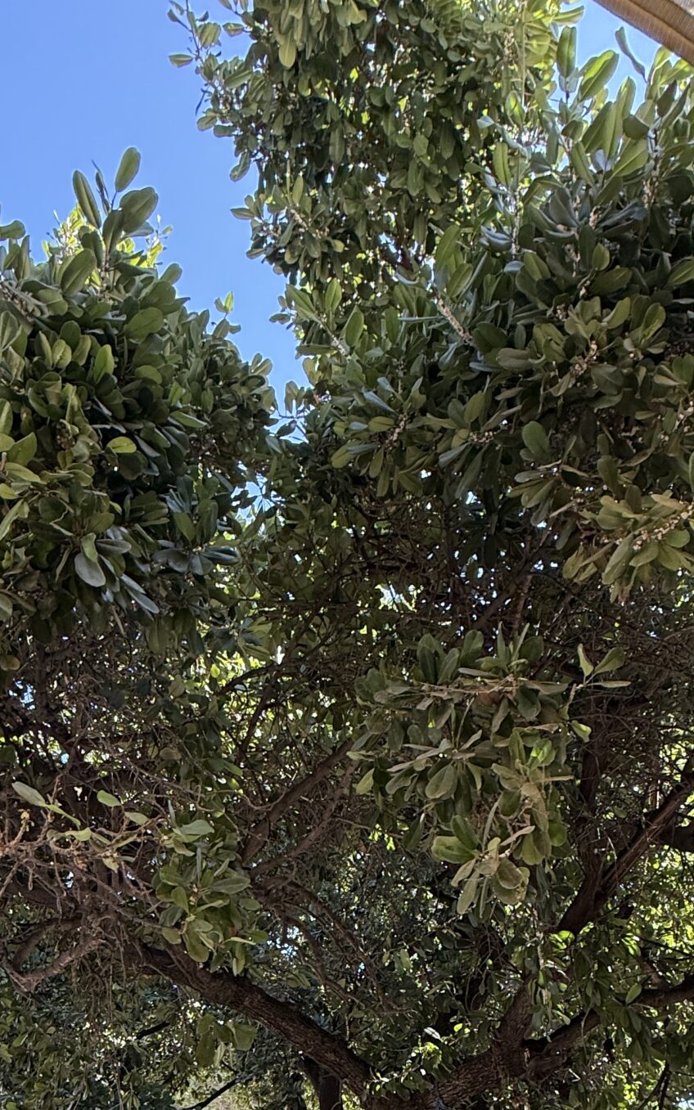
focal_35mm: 28
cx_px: 321
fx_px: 847
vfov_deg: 56.5
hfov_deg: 44.5
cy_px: 1017
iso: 125
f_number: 2.2
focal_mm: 2.22
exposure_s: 1/99
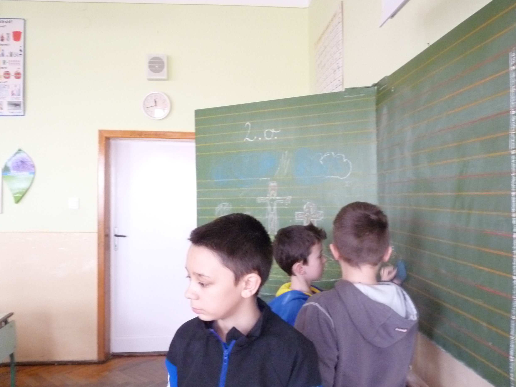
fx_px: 417
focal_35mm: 28
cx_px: 260
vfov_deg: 49.7
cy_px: 190
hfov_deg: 63.5
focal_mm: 4.8
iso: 800
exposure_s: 1/15
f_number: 2.8
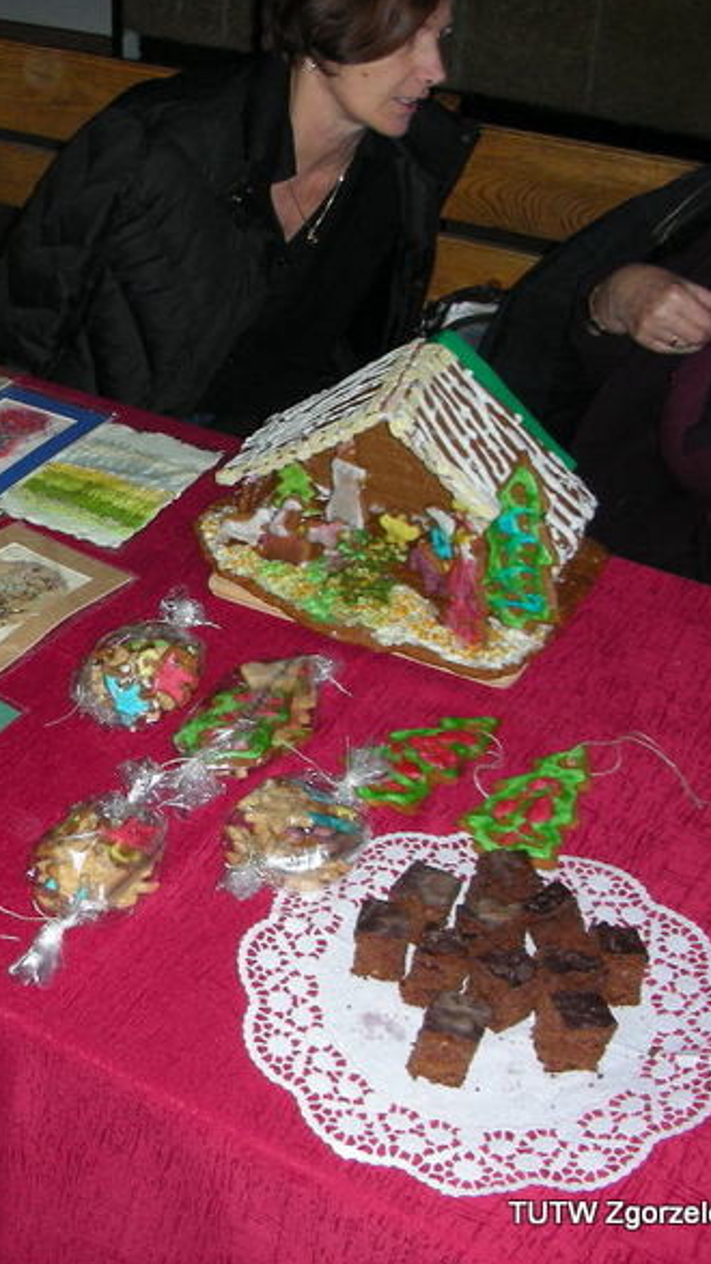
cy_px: 620
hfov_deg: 21.8
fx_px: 1744
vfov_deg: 39.9
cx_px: -78
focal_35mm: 52
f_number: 3
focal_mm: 5.8
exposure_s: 1/60.1
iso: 106
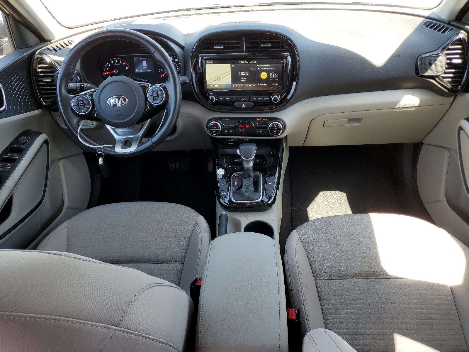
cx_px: 234
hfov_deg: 67.3
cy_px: 176
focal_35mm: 26
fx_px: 352
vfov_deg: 53.1
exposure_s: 1/139
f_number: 1.5
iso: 50
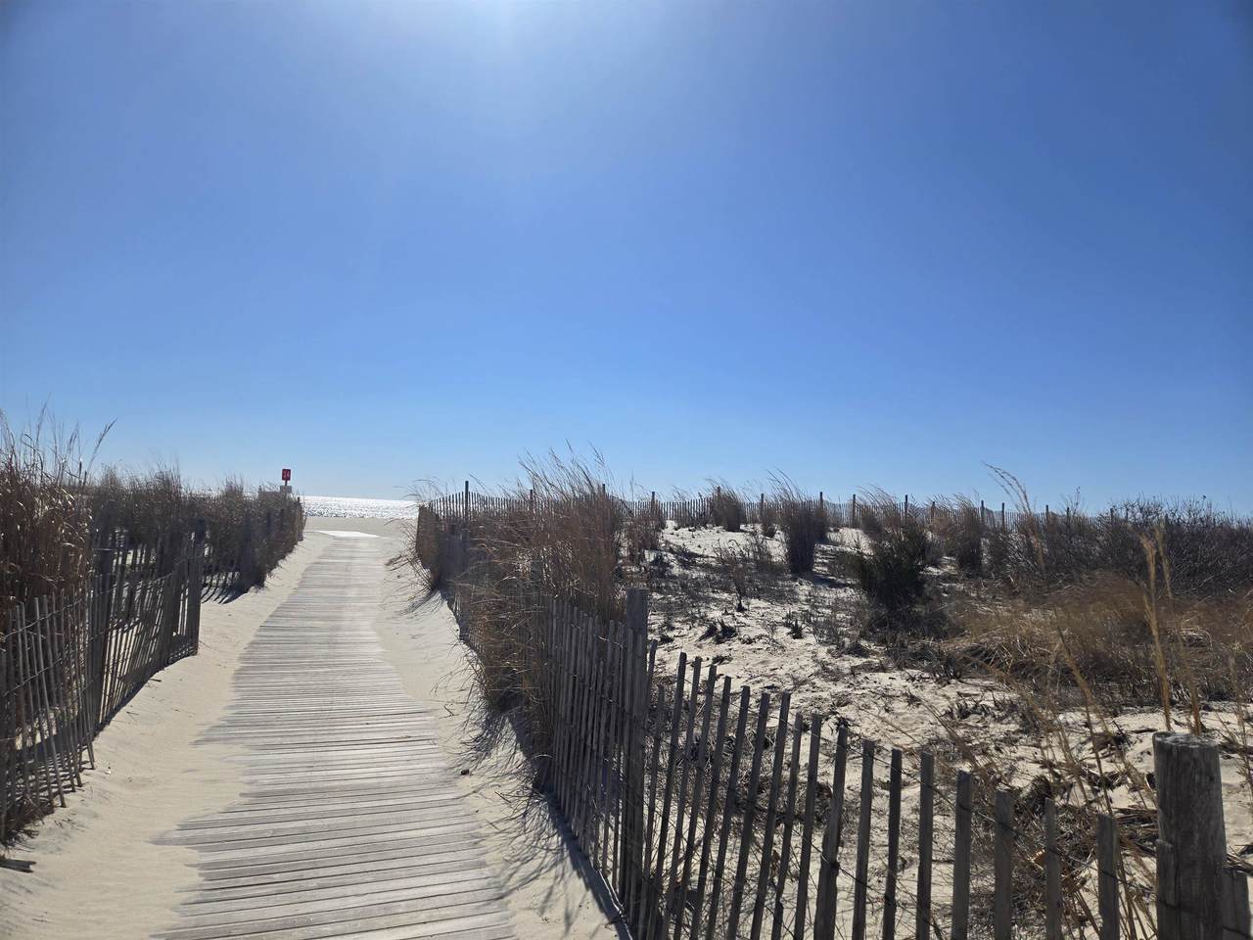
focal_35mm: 23
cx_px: 626
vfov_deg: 58.9
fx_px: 833
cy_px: 470
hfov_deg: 73.9
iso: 25
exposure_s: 1/3717
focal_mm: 5.4
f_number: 1.8
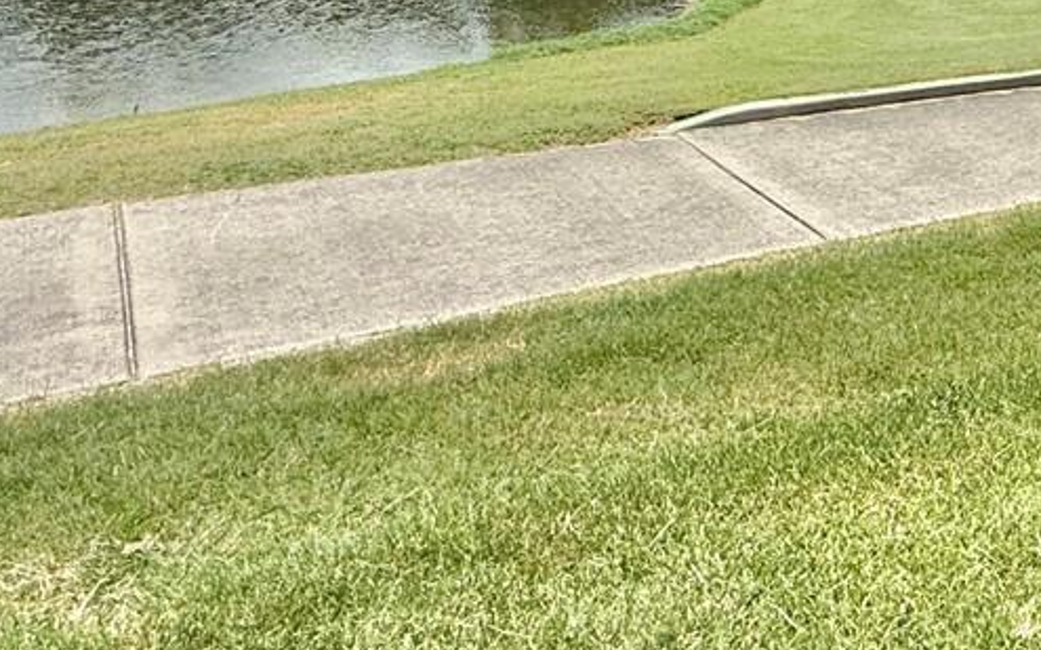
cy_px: -227
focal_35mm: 48
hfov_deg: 33.0
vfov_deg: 23.3
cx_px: 1298
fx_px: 1361
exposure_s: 1/3289
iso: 50
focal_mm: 2.22
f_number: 2.2
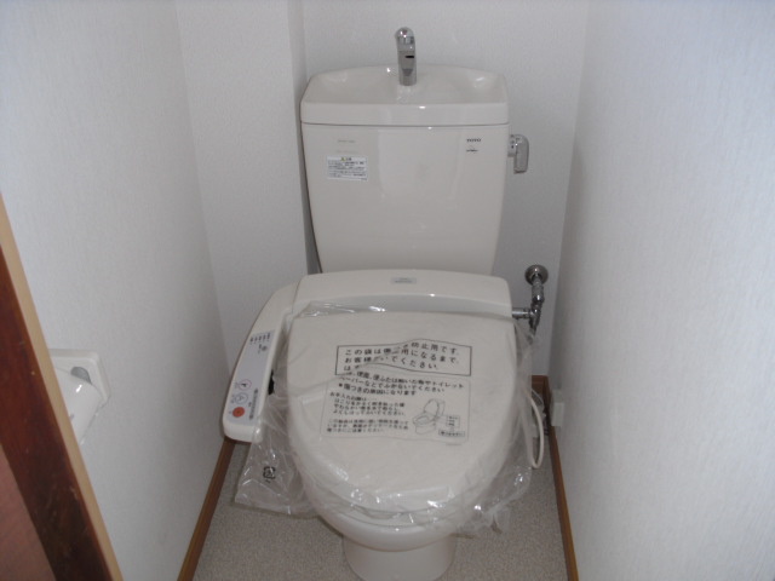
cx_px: 388
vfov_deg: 39.7
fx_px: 806
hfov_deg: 51.4
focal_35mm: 36
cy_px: 290
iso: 100
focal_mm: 6.3
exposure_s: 1/60
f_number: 3.1
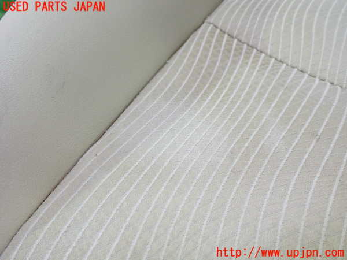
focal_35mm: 30
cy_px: 130
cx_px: 174
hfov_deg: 60.0
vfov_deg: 46.8
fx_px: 301
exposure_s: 1/100
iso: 800
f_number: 2.3
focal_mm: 5.4
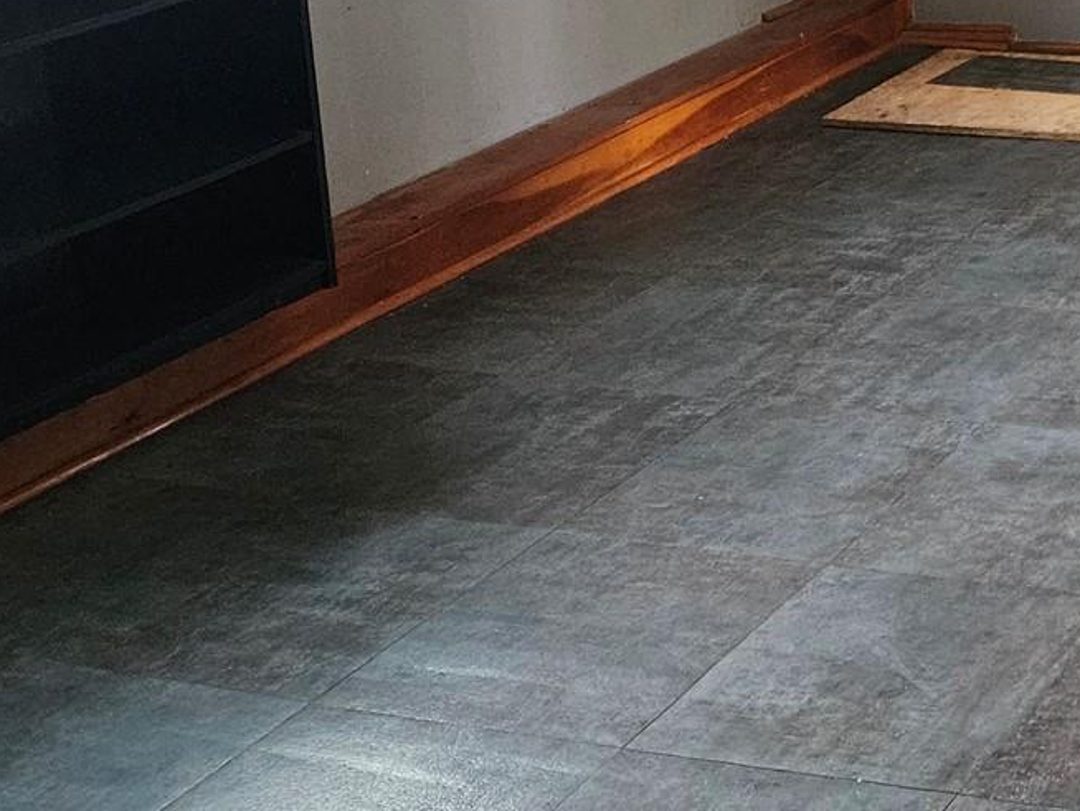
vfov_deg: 18.9
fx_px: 2247
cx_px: 1526
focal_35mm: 72
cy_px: -259
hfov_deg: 23.0
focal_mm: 5.4
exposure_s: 1/60
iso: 640
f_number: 1.8
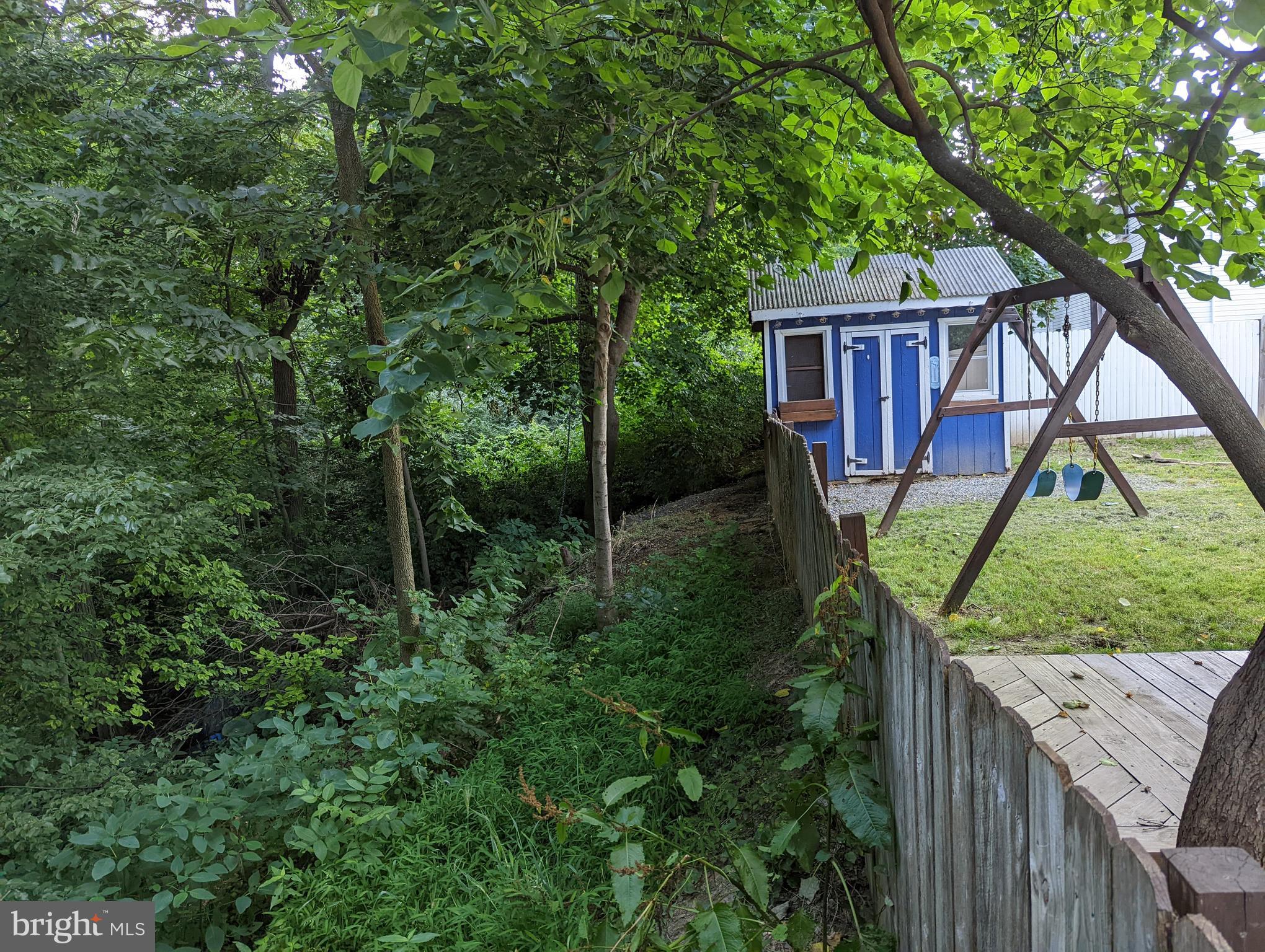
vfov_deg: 56.9
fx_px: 878
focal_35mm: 24
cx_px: 632
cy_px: 476
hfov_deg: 71.5
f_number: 1.85
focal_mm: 6.81
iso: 124
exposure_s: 1/215
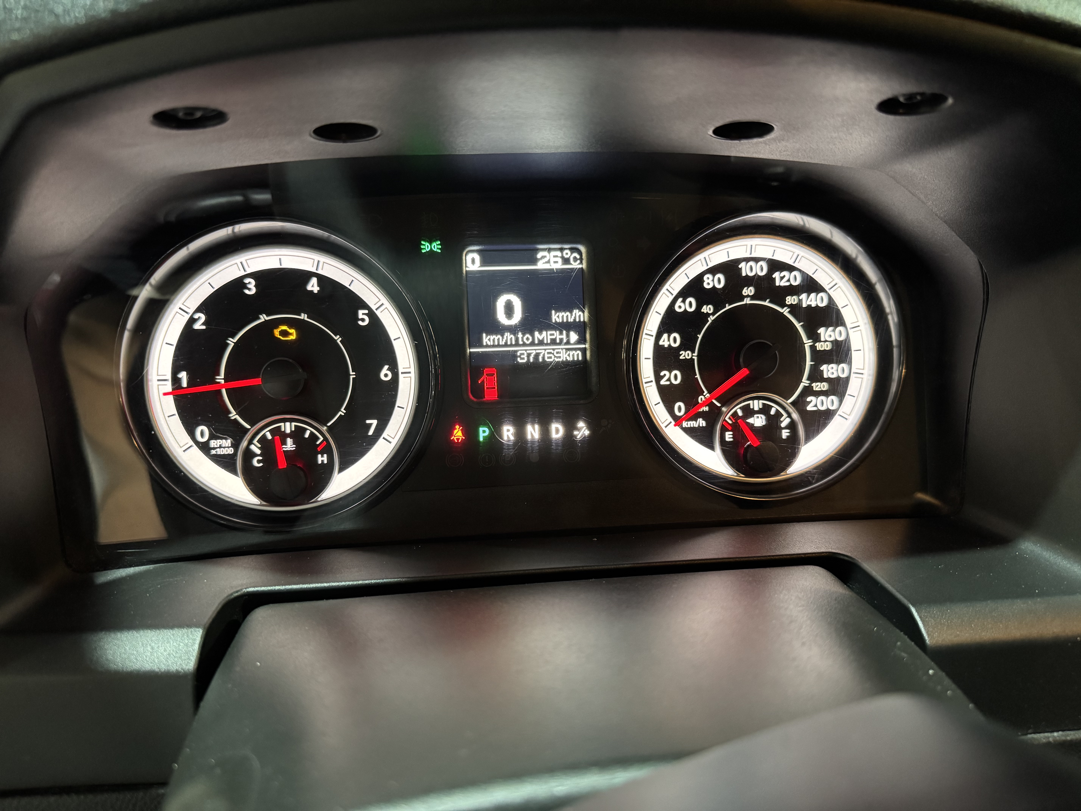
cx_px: 540
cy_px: 406
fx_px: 749
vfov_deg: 56.8
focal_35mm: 24
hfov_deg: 71.6
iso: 1000
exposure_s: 1/40
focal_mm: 6.76
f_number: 1.78
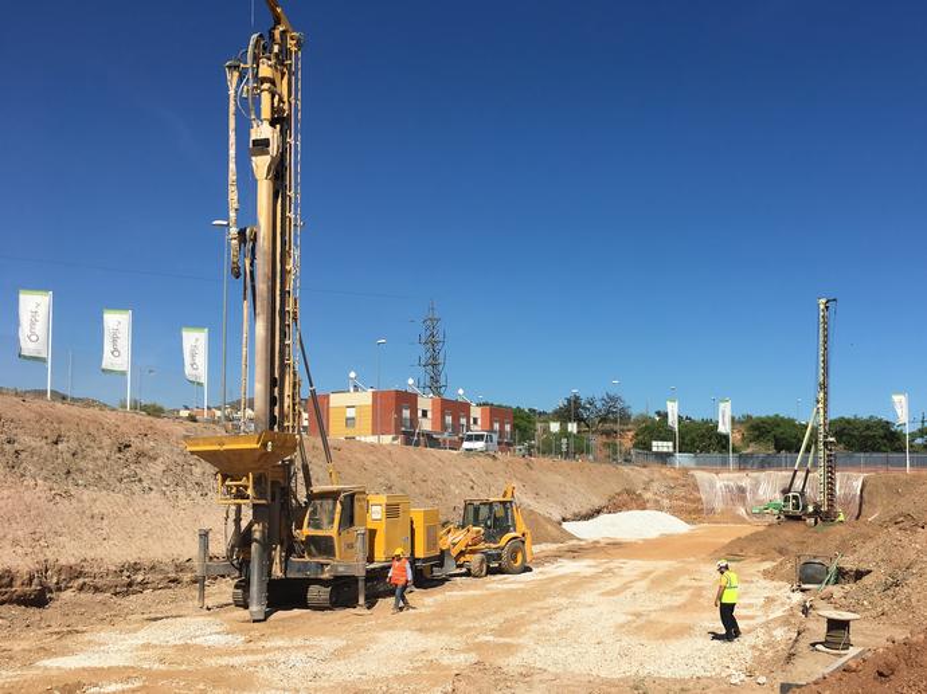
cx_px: 464
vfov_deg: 48.2
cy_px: 347
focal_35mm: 29
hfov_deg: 61.7
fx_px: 776
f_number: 2.2
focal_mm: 4.15
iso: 25
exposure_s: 1/2481
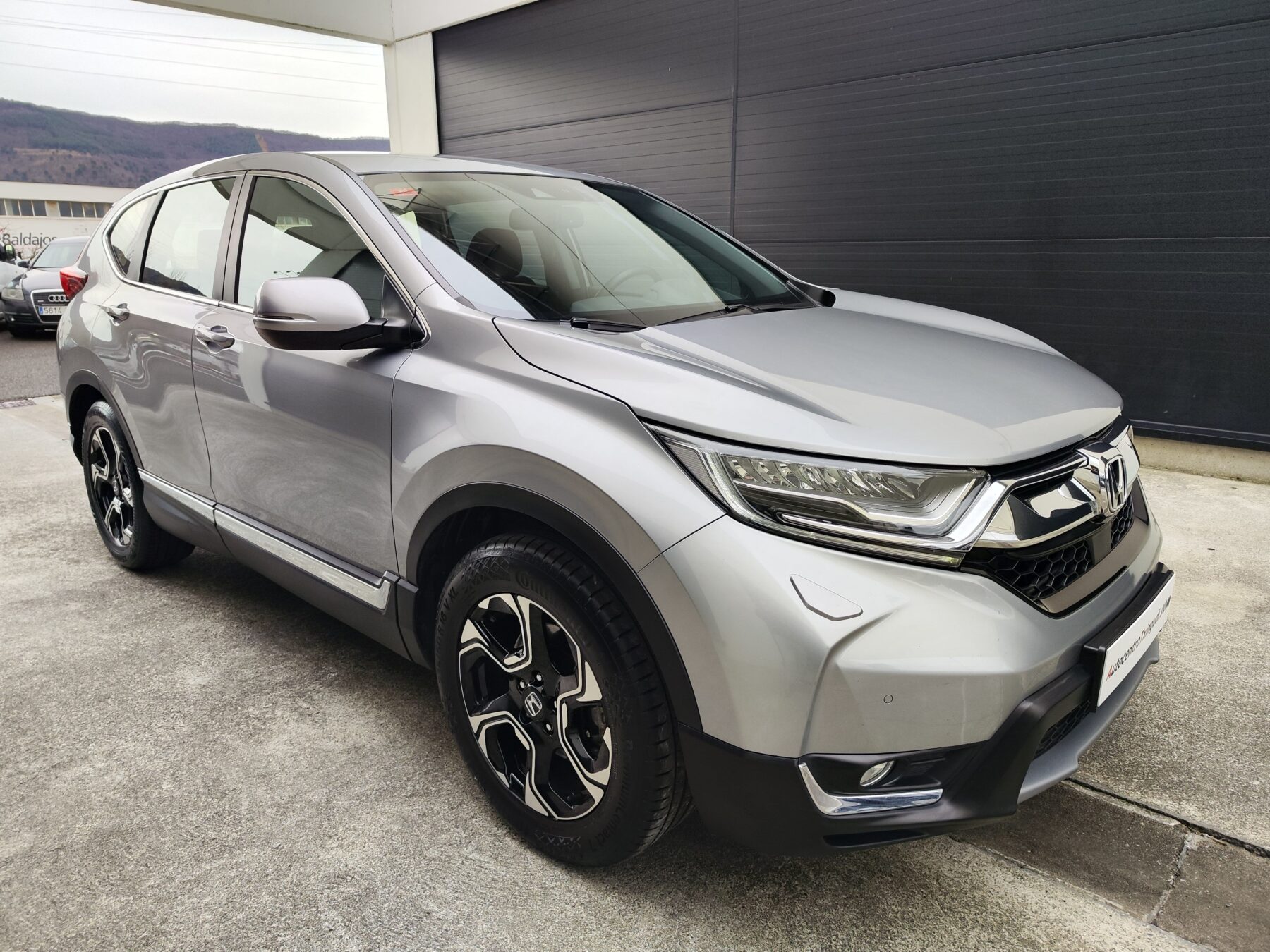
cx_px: 635
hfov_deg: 73.9
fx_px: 844
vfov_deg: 58.9
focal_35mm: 23
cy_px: 476
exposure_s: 1/100
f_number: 1.69
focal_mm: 7.01
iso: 57
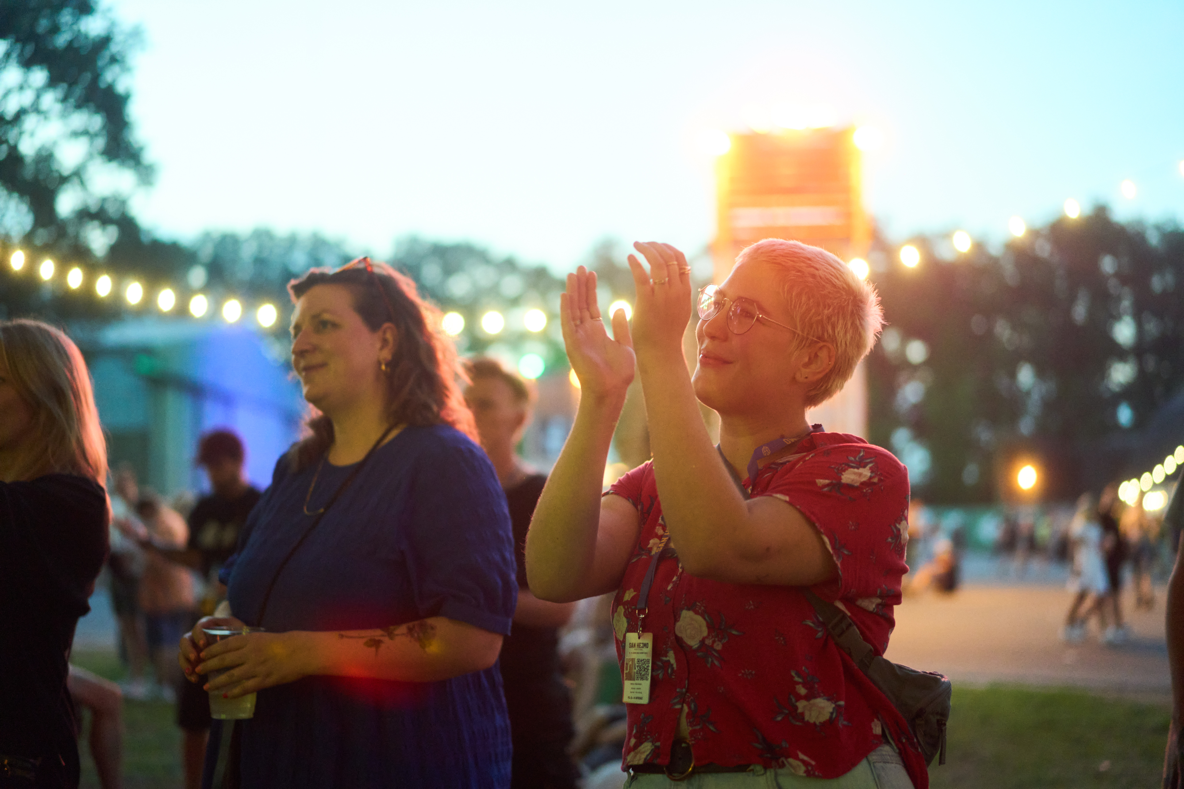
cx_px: 592
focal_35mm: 55
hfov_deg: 36.2
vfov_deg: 24.6
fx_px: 1809
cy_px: 394
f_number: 1.8
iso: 1600
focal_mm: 55
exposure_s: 1/320
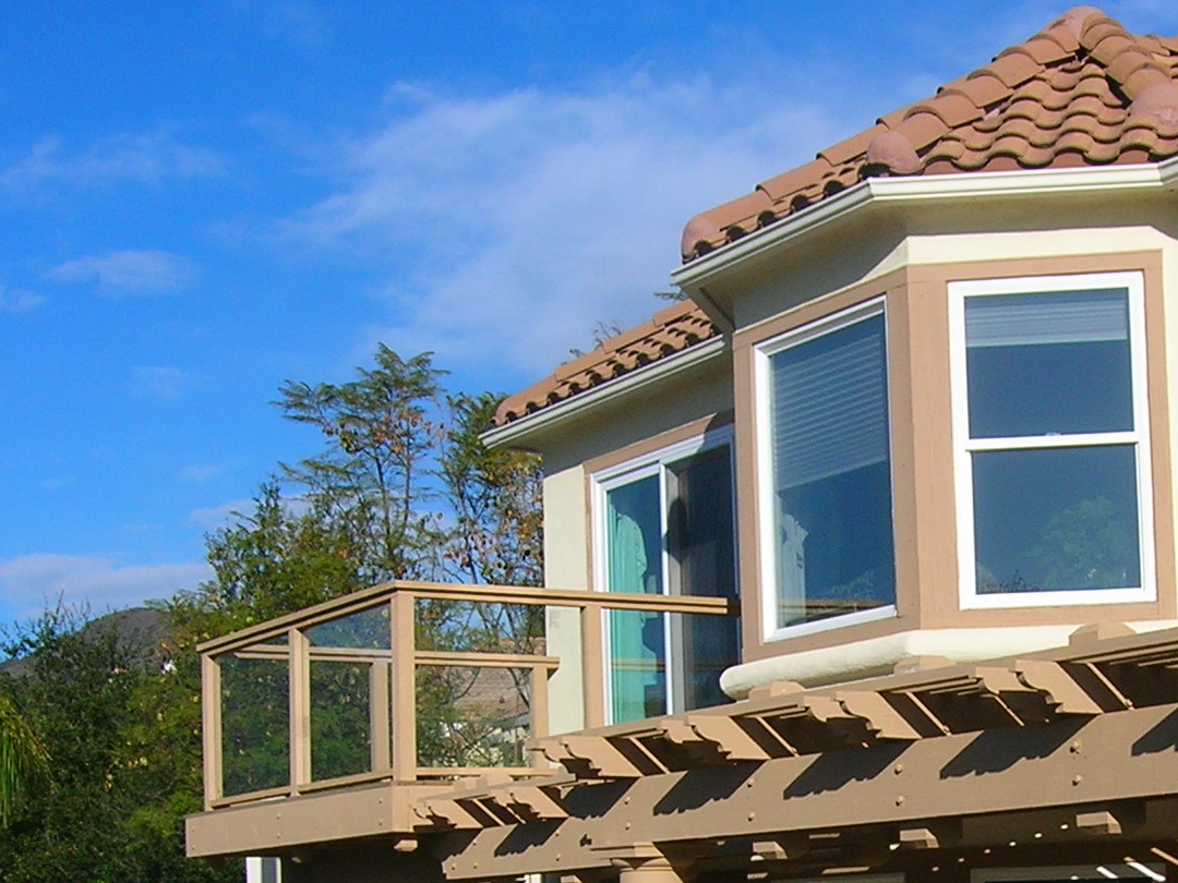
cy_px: 875
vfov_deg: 19.8
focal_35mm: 72
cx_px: 913
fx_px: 2450
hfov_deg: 26.6
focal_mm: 5.7
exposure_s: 1/634
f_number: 4.9
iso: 50
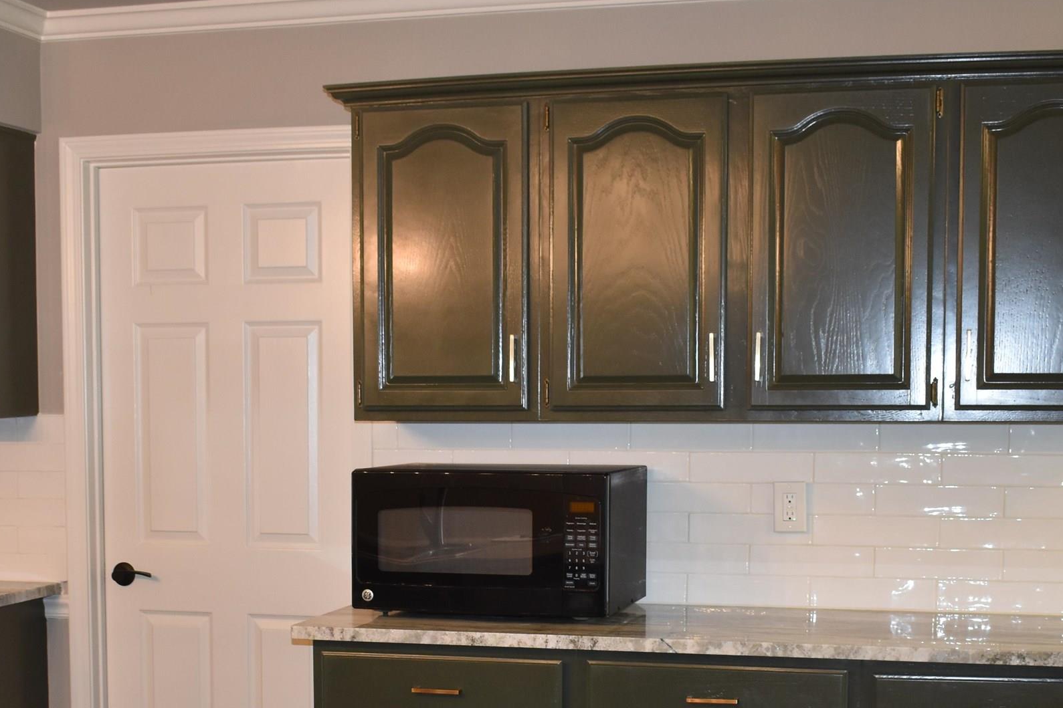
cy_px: 612
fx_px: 1712
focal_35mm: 58
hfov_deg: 34.4
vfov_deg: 22.9
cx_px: 454
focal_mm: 20
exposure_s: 1/60
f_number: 4
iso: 800
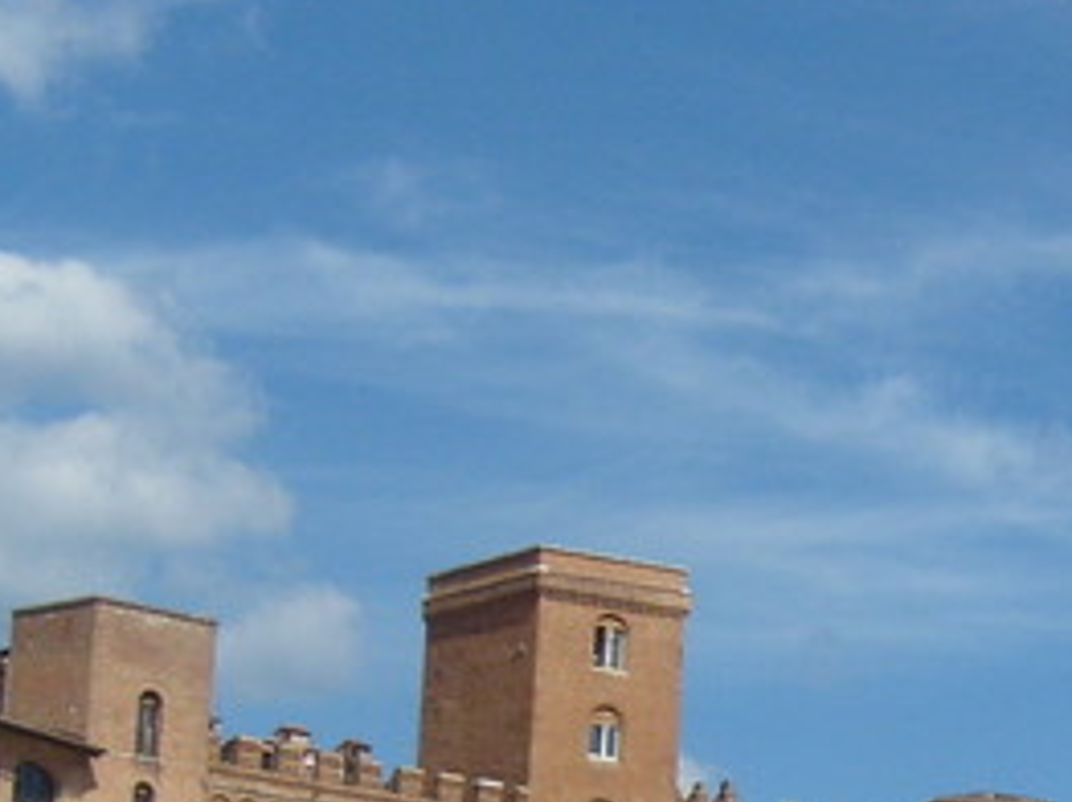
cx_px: 1092
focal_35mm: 107
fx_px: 3311
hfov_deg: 17.9
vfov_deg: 13.5
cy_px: 945
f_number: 7.1
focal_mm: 5.8
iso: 80
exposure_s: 1/500
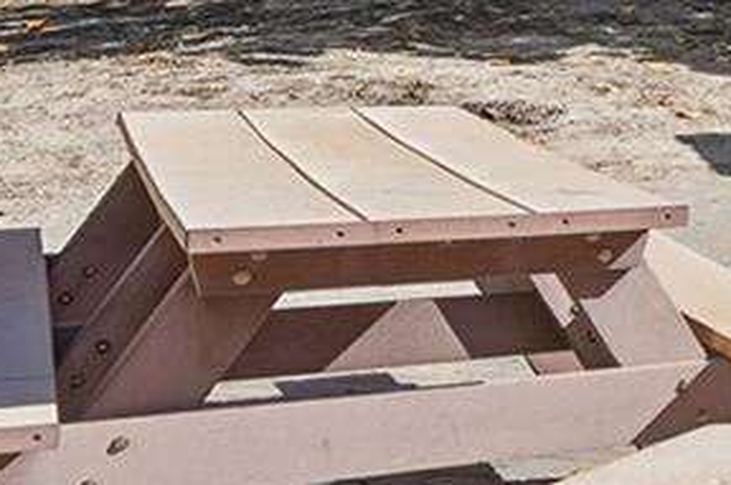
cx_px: 1609
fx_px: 1804
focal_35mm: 89
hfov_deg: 15.8
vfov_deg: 14.9
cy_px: -75
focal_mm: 16
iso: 400
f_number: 8
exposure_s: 1/8000
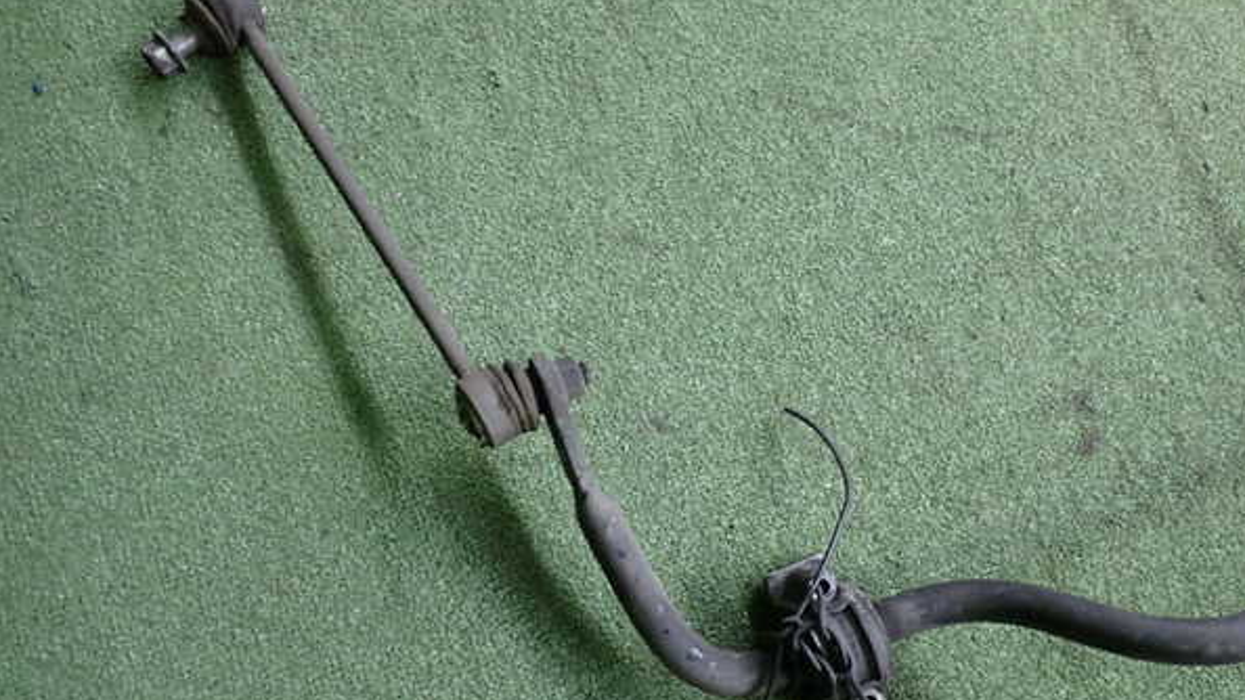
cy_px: 379
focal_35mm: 33
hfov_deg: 59.5
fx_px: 1089
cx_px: 627
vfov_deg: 35.6
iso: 200
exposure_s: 1/40
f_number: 2.3
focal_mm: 5.4
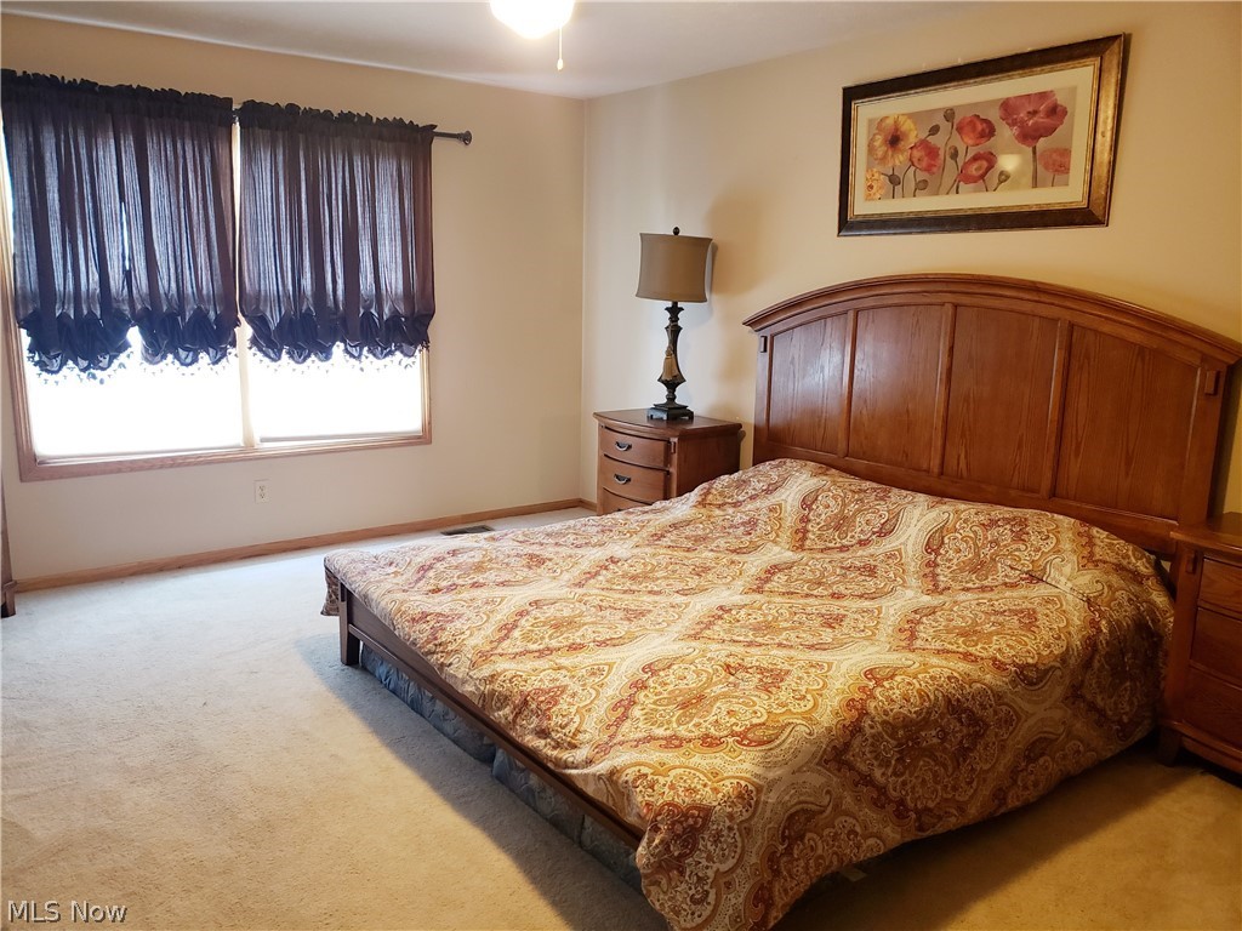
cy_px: 466
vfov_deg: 53.1
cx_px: 621
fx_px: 933
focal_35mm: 26
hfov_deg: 67.3
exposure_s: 1/40
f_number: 1.5
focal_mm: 4.3
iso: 250
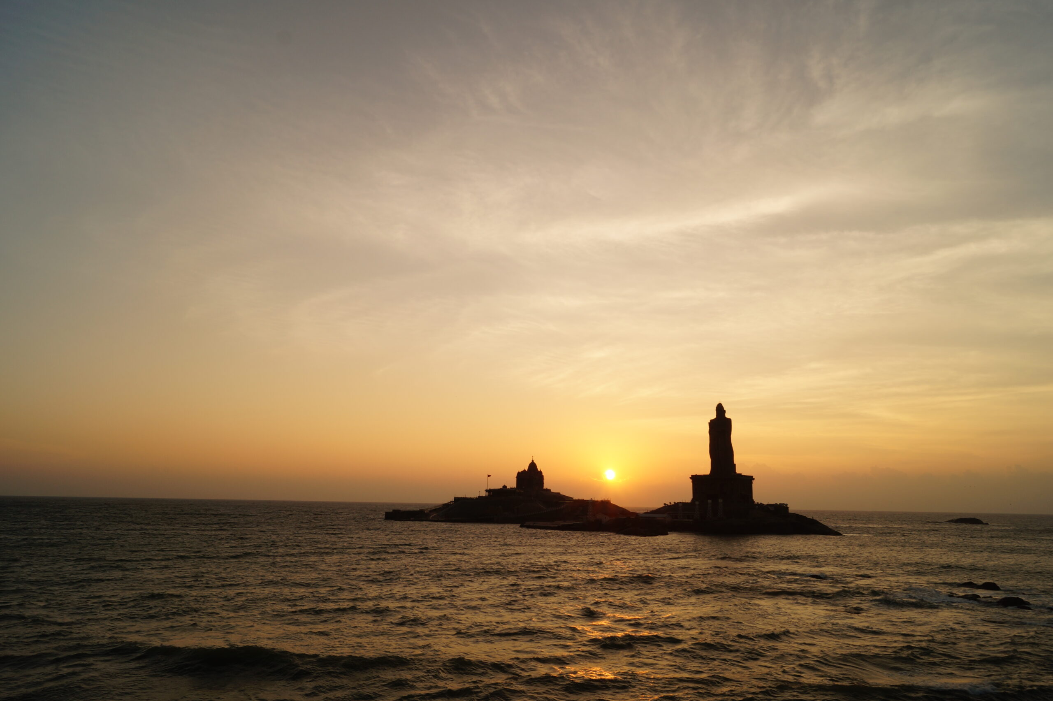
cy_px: 350
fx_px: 789
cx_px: 526
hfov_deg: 67.4
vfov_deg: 47.9
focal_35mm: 27
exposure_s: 1/80
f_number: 13
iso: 100
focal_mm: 18
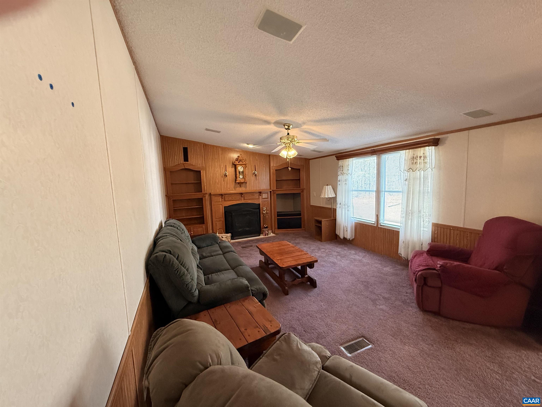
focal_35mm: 14
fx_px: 219
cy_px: 204
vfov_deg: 85.7
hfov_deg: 102.1
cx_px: 271
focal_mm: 2.22
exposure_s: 1/120
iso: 500
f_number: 2.2
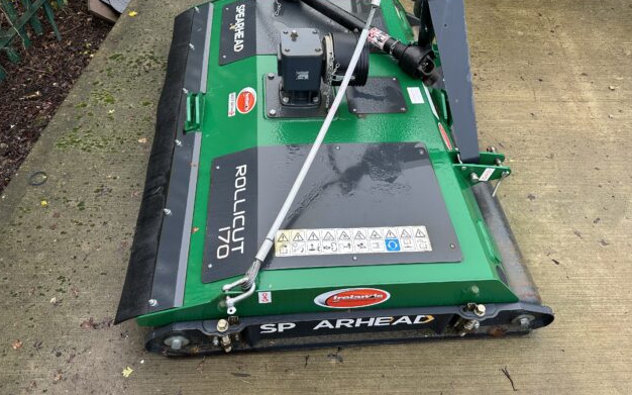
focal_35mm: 26
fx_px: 448
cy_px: 170
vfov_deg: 47.4
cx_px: 316
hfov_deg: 70.4
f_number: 1.78
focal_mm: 6.86
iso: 160
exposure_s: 1/121
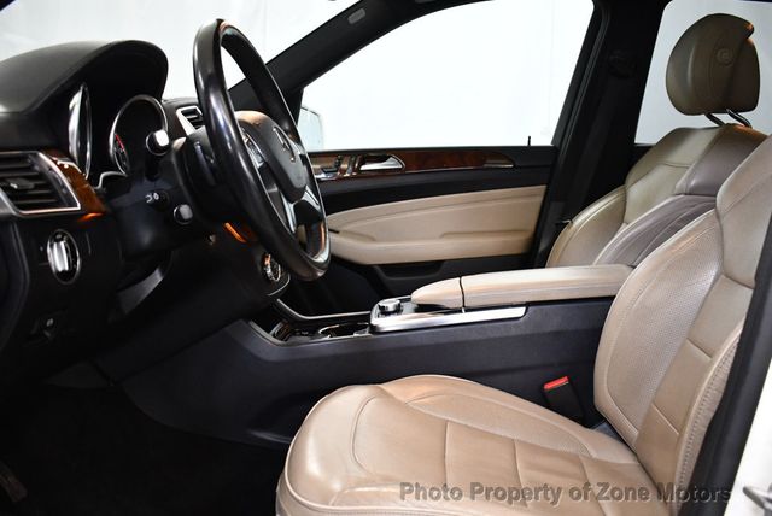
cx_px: 386
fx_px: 773
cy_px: 258
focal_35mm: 36
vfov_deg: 36.9
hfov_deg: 53.1
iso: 2200
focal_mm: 18
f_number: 3.5
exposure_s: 1/125
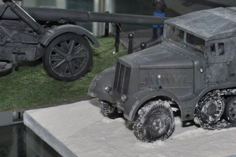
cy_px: 36
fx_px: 1074
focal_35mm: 164
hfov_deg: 12.3
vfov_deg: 8.3
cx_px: 274
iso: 200
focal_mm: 44
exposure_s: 1/200
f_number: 14
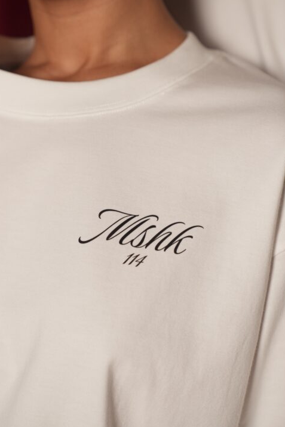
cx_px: 109
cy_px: 178
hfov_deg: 15.5
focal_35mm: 88
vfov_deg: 23.1
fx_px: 1045
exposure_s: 1/200
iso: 160
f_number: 3.2
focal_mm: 70
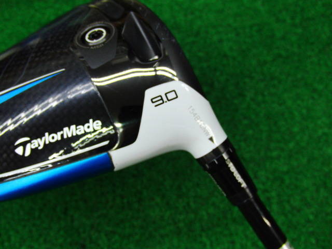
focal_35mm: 37
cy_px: 124
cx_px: 166
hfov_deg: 50.1
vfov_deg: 38.7
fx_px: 355
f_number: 3.6
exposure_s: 1/60
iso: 400
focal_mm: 6.42
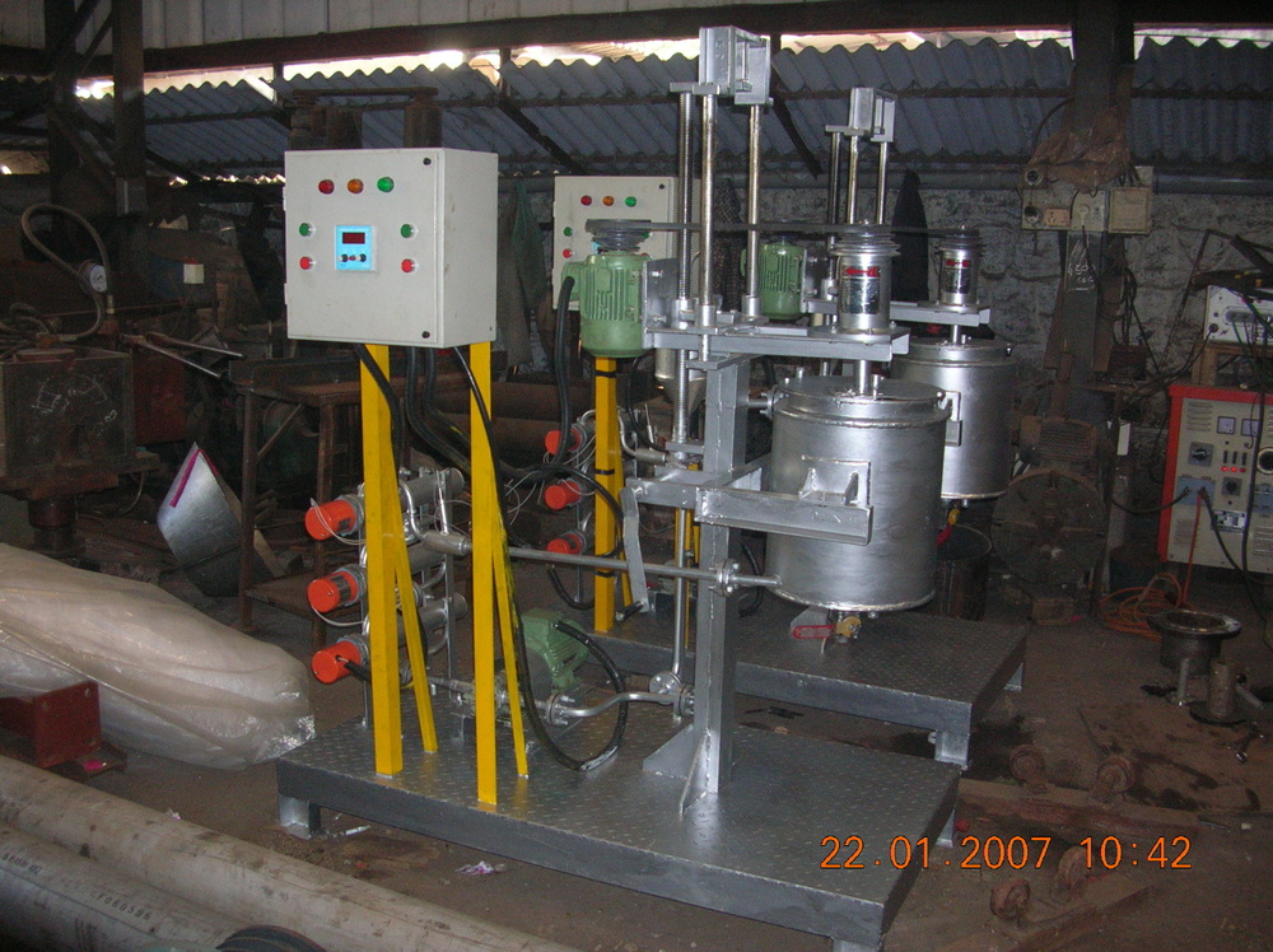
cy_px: 476
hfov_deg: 52.7
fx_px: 1286
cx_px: 636
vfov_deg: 40.6
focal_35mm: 35
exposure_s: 1/60.1
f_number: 2.8
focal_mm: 5.8
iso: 144
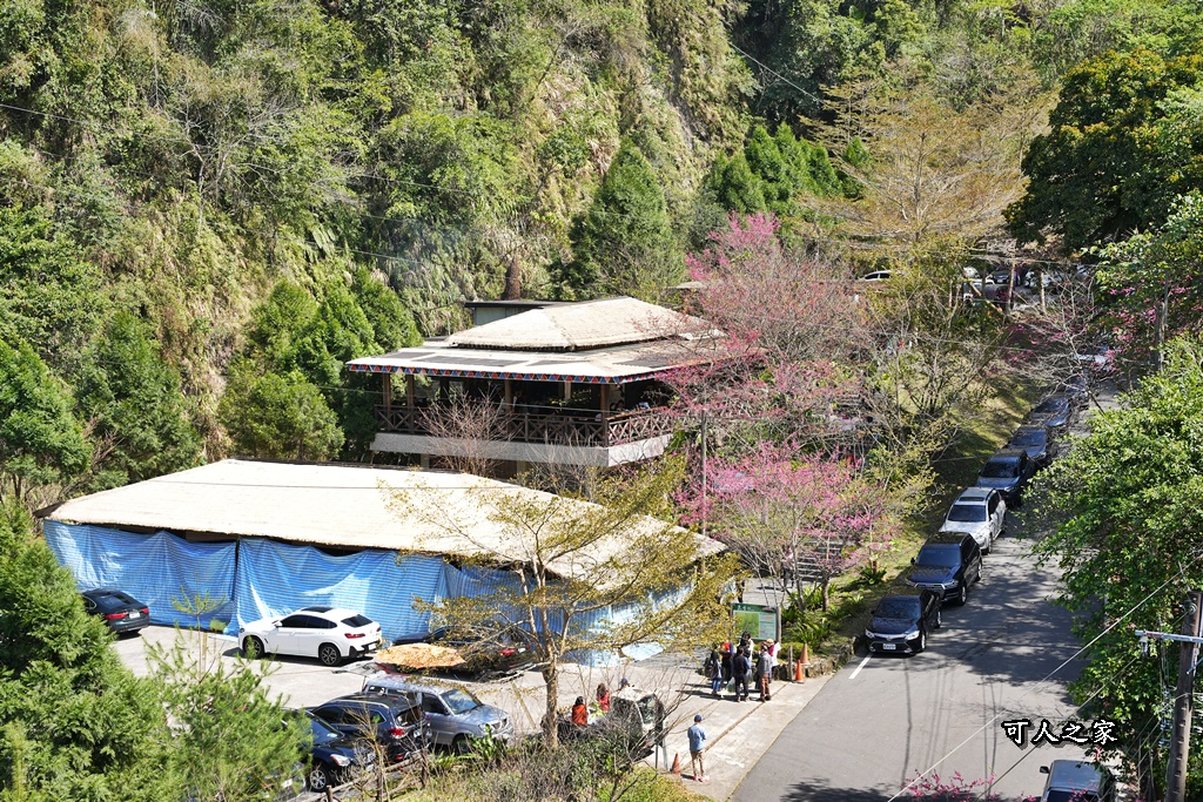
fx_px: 2339
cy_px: 401
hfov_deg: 28.8
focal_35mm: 70
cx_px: 602
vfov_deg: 19.5
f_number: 5.6
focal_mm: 70
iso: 200
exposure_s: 1/400
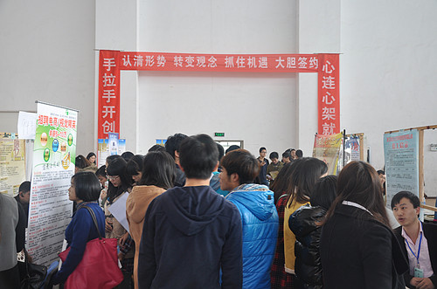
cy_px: 144
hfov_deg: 49.6
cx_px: 218
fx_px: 472
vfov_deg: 34.1
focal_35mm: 39
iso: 400
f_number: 4.5
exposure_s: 1/20
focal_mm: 26
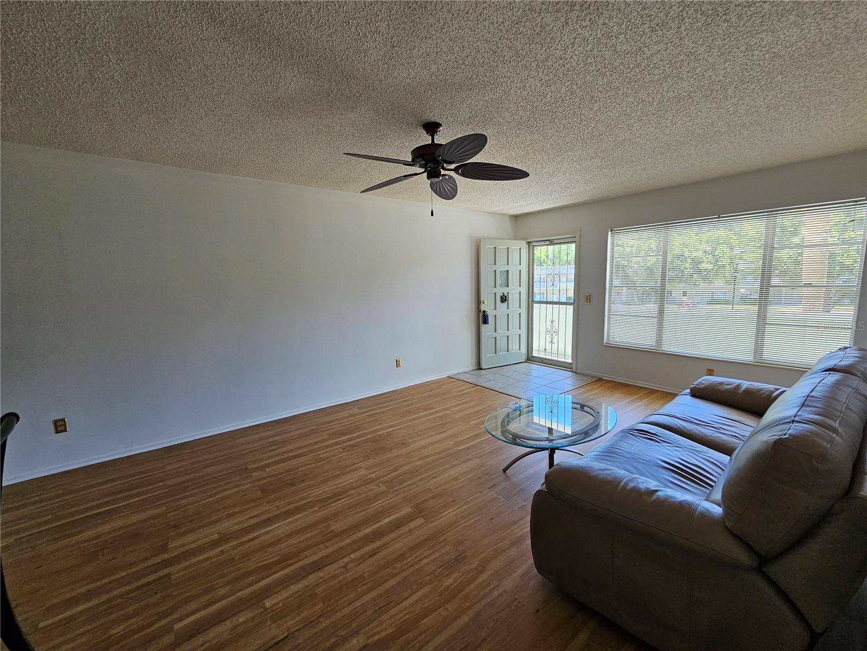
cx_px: 434
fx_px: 326
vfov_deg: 89.9
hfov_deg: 106.2
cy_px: 326
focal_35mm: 13
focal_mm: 2.2
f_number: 2.2
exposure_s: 1/207
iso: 125
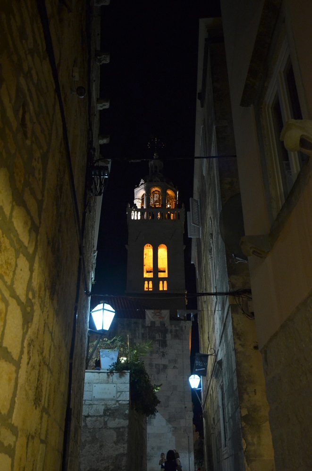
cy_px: 236
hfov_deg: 36.7
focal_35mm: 36
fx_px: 470
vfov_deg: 53.2
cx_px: 156
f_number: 4
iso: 1400
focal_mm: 24
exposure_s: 1/30
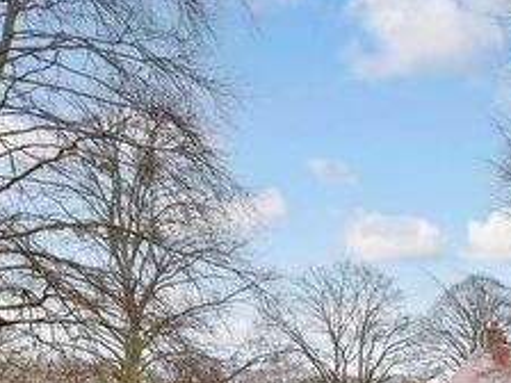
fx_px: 664
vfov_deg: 29.3
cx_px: 687
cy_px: 414
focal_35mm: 45
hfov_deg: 31.1
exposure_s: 1/60
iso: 320
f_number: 8
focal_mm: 10
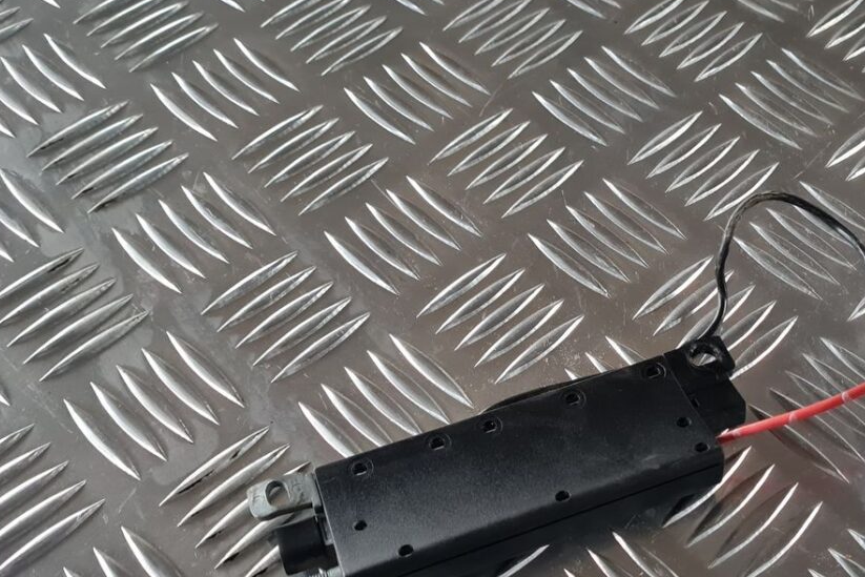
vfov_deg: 29.0
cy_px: 389
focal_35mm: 46
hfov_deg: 42.0
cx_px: 593
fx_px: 1105
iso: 640
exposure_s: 1/33
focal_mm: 5.4
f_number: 1.8
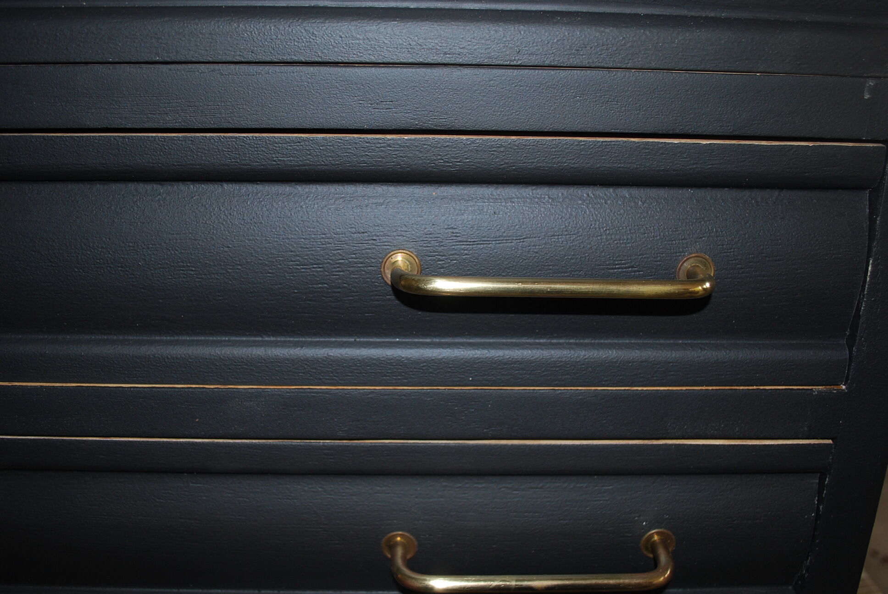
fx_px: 741
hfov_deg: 61.9
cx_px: 444
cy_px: 297
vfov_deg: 43.7
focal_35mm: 30
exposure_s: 1/60
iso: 200
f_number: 3.8
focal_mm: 20
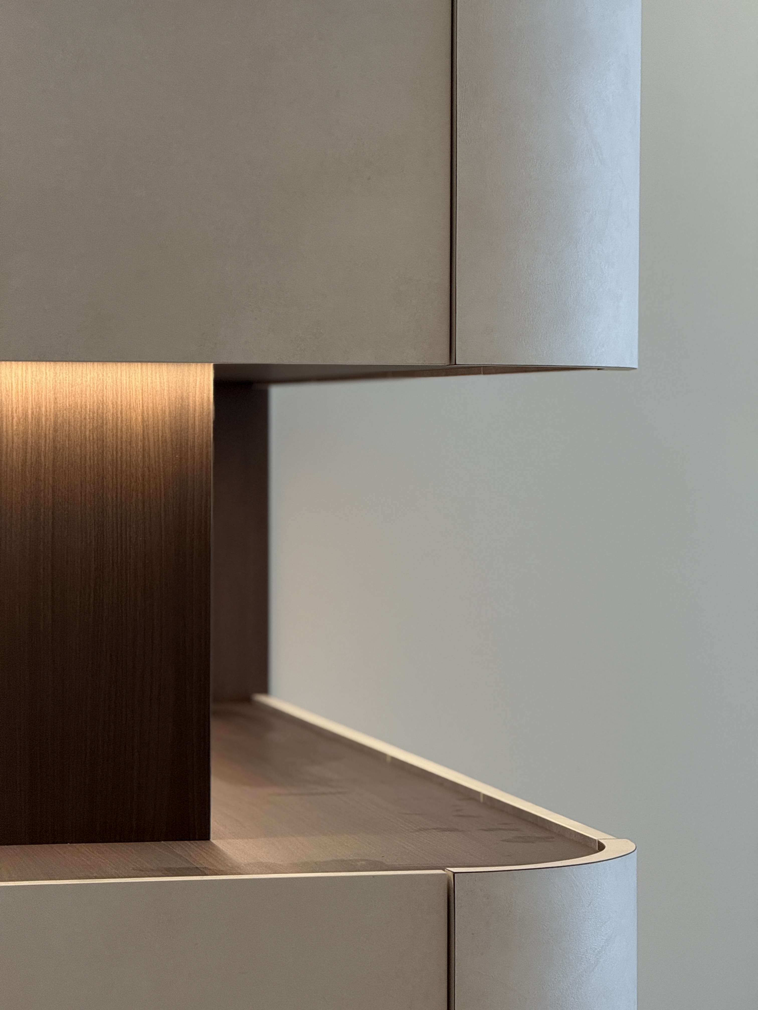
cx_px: 379
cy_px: 505
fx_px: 3504
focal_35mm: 120
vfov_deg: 16.4
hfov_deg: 12.3
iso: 200
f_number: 2.8
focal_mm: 15.66
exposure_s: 1/100
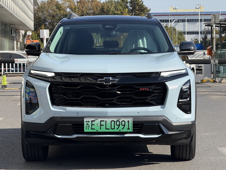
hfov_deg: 16.4
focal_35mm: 120
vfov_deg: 12.3
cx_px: 113
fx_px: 783
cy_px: 85
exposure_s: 1/1395
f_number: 2.8
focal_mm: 15.66
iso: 50
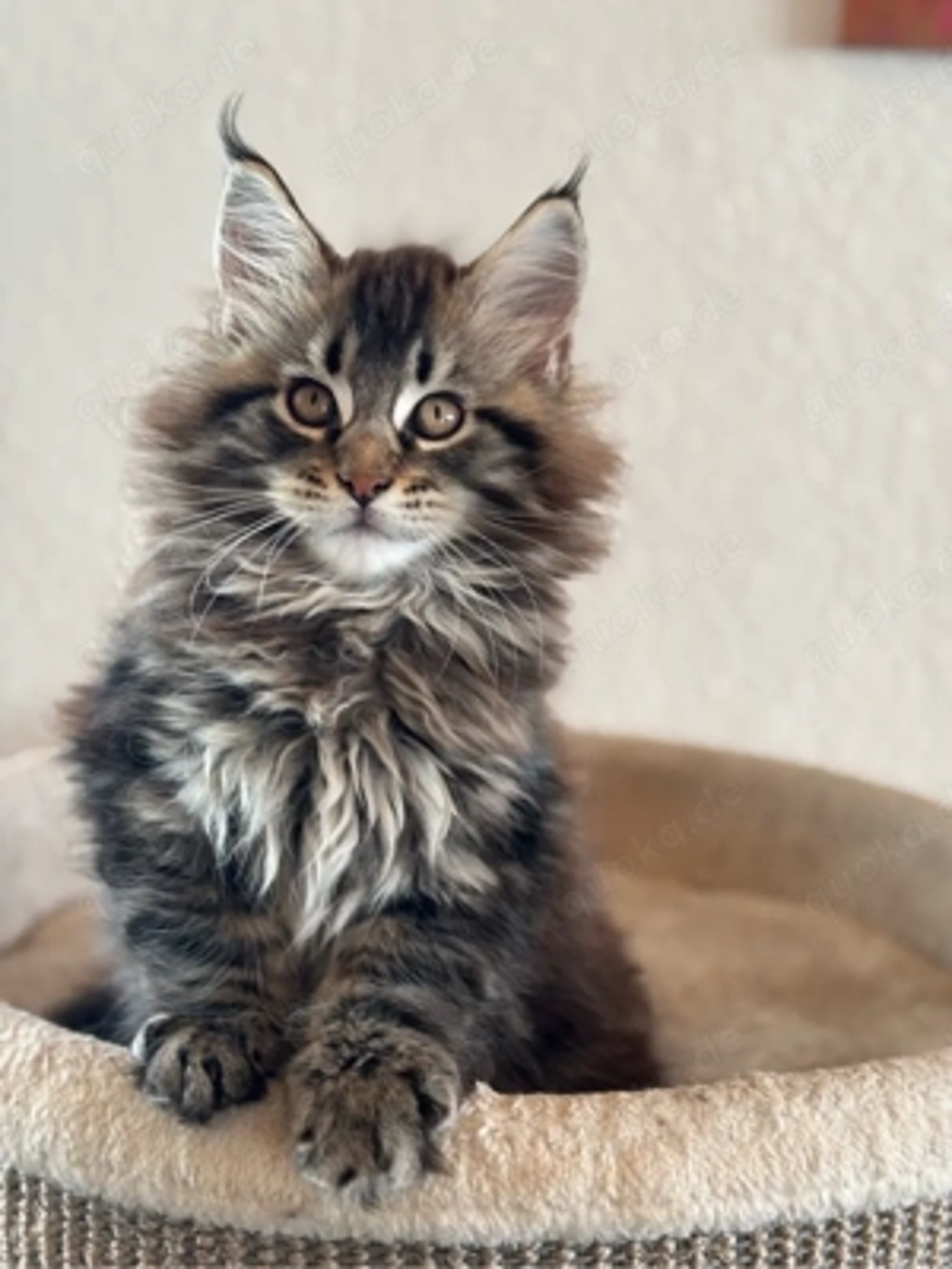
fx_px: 1907
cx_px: 476
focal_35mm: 52
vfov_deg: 36.8
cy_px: 634
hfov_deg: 28.0
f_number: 1.6
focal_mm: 5.96
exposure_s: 1/60
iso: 50
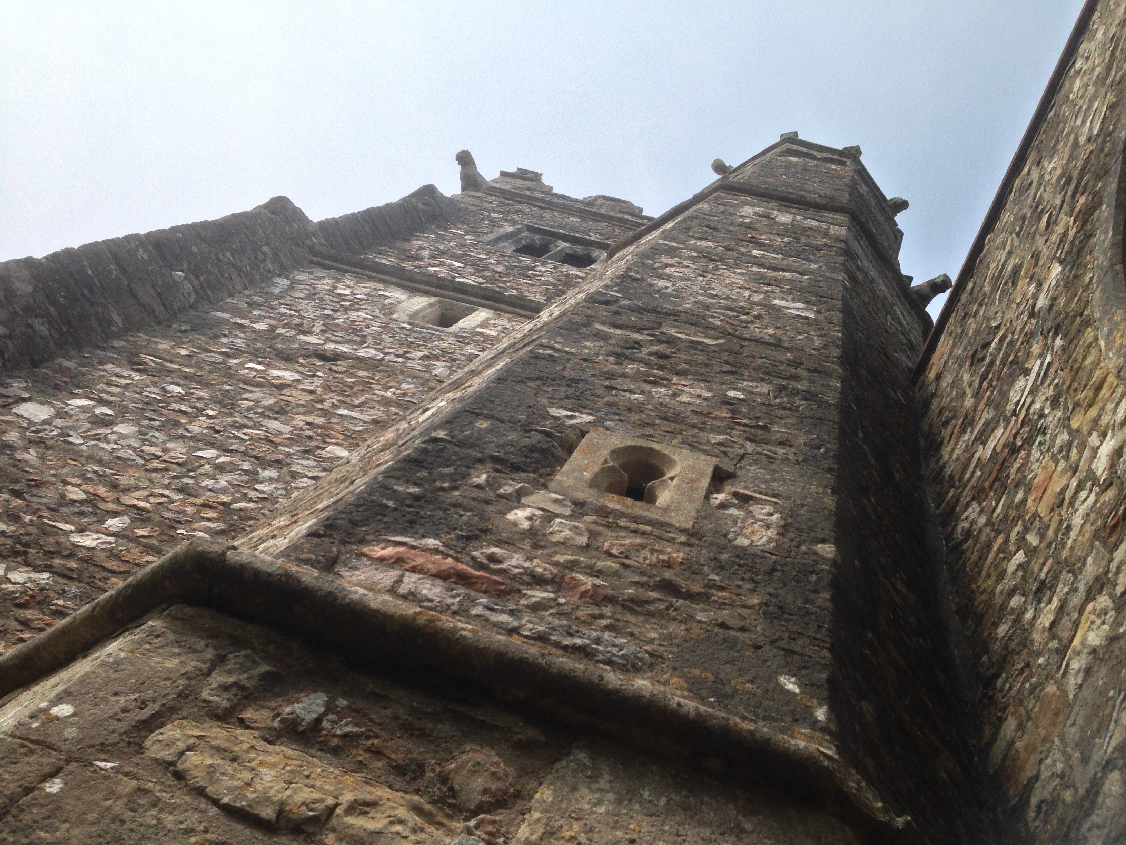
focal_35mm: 33
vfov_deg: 42.9
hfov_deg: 55.4
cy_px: 422
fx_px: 1073
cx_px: 563
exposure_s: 1/2857
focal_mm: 4.12
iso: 50
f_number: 2.4
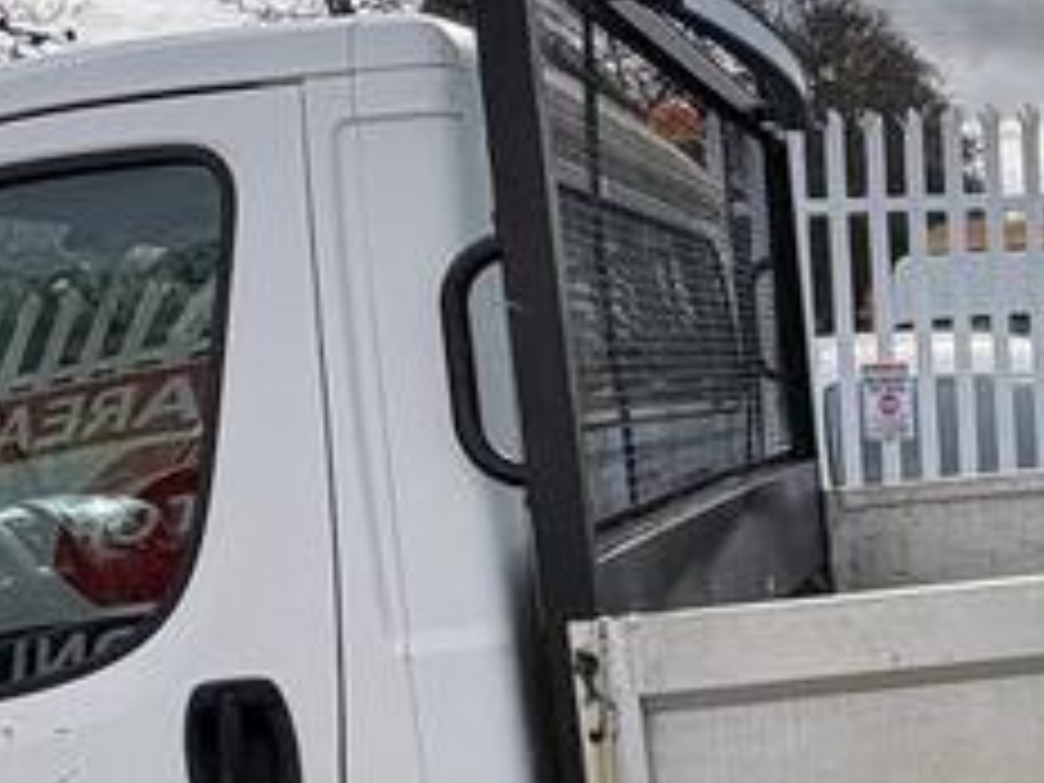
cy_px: 500
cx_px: 1134
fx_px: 1629
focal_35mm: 54
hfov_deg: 31.7
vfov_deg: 26.9
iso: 50
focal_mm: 2.22
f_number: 2.2
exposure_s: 1/1395
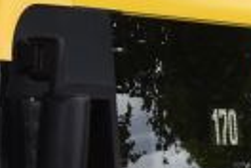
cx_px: 116
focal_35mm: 489
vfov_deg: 2.8
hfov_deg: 4.2
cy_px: 148
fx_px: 3409
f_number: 8
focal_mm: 42
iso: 100
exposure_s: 1/60
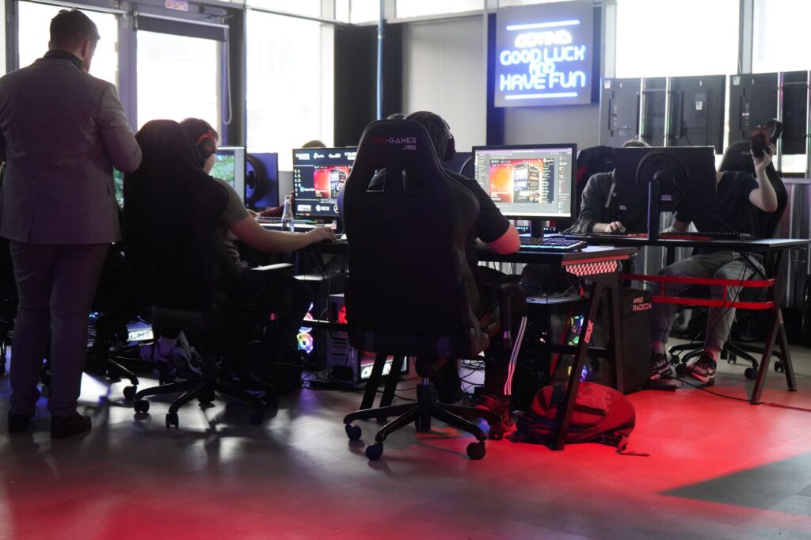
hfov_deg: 40.4
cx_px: 406
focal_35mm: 49
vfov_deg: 27.5
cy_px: 270
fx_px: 1103
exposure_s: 1/160
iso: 10000
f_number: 4.5
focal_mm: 49
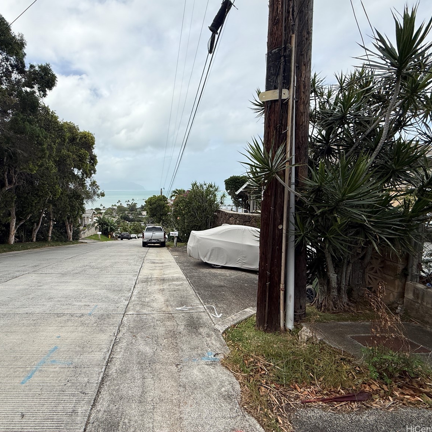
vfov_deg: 83.9
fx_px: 240
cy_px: 210
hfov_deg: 82.5
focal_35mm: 17
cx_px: 164
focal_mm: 2.22
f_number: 2.2
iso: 50
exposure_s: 1/1795
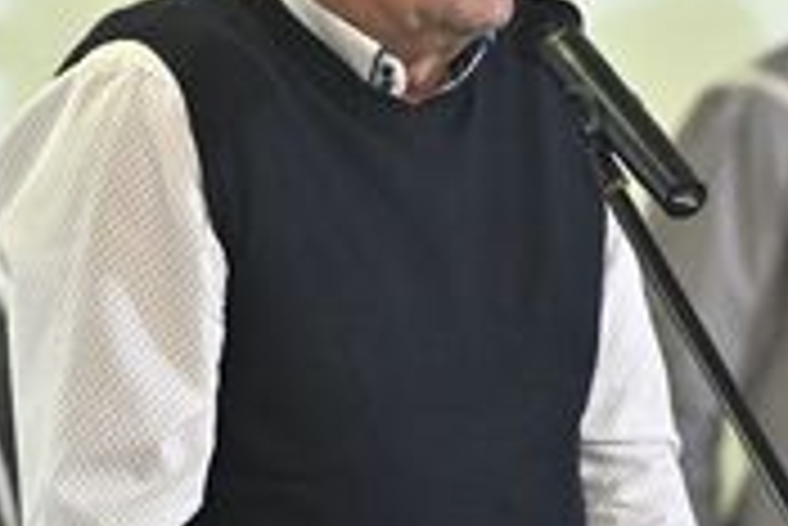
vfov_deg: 2.7
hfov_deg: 4.0
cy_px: 252
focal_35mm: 513
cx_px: 383
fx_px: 11238
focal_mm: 200
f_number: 4
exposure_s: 1/250
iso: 2500
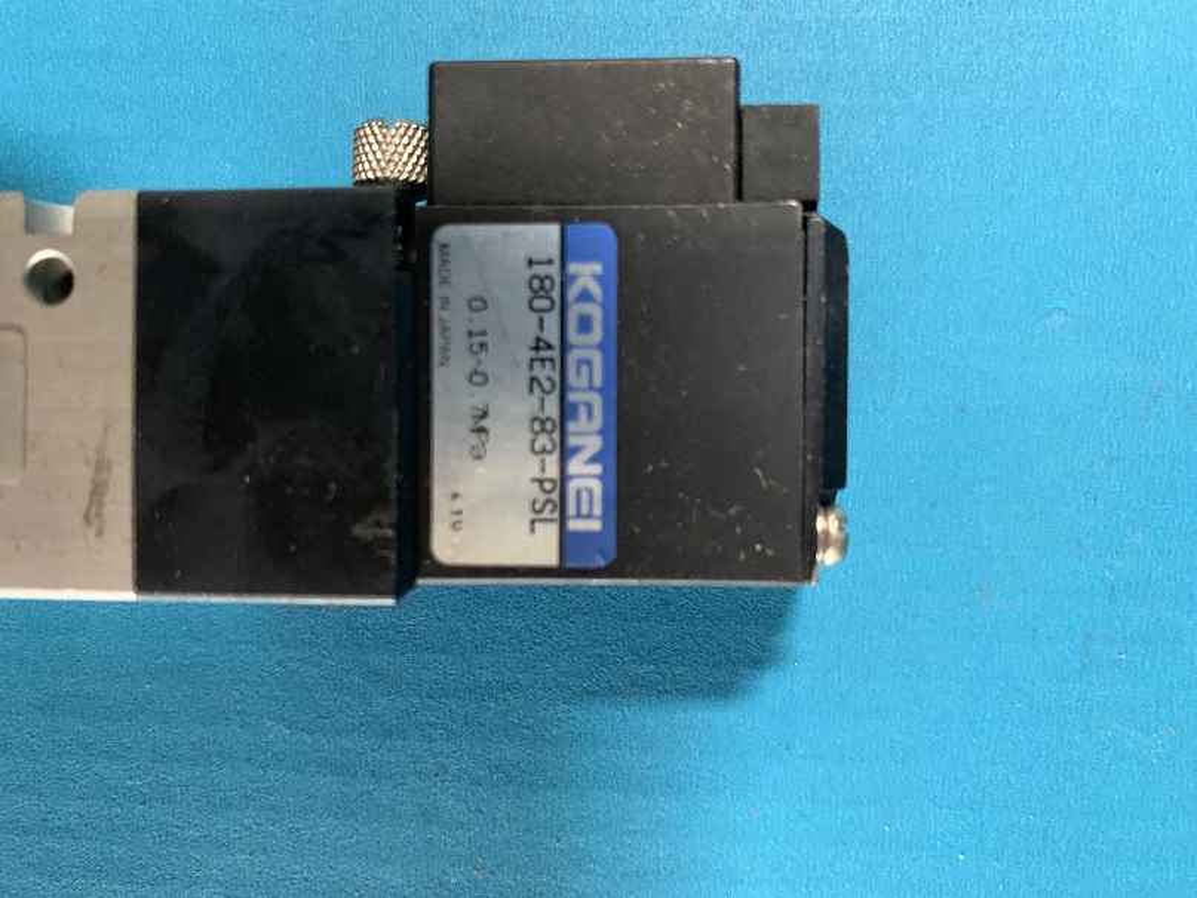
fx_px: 899
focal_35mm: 26
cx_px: 598
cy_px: 449
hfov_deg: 67.3
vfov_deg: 53.1
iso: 400
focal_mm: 4.25
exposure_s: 1/34
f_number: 1.8
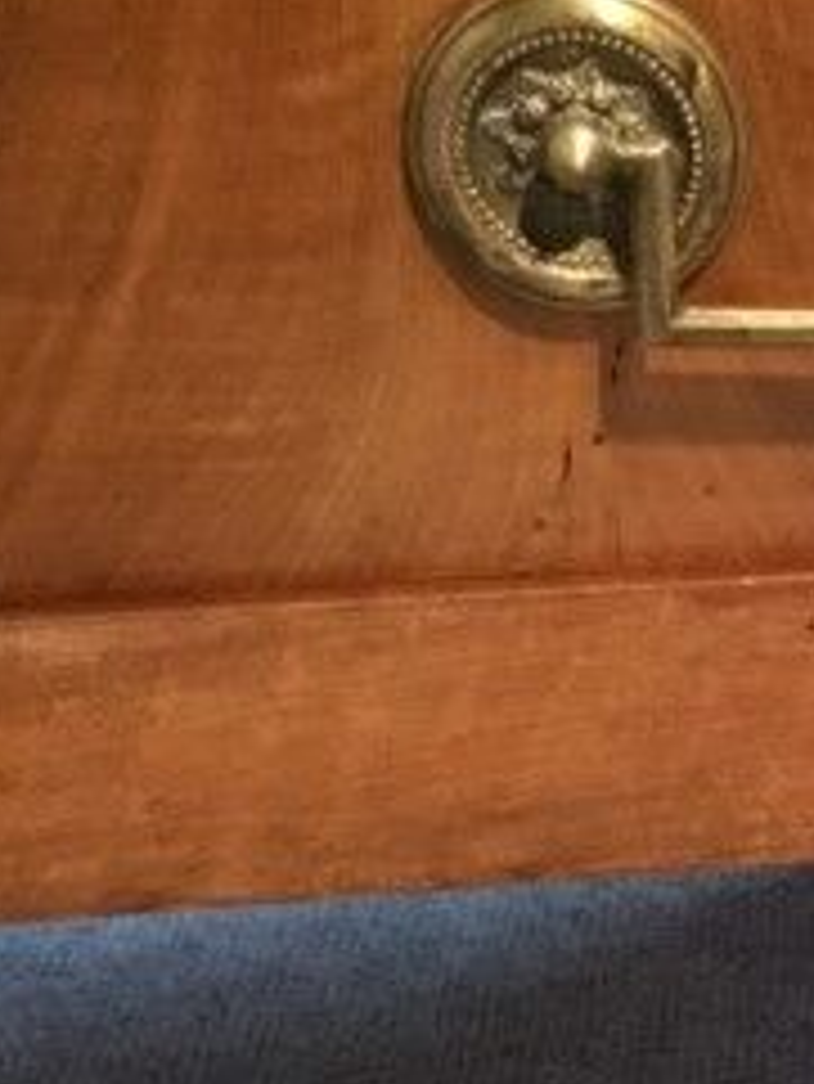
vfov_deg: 18.6
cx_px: 1313
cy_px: 1057
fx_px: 3227
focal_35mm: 103
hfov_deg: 13.4
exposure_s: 1/20
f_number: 2.4
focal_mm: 3.3
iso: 200
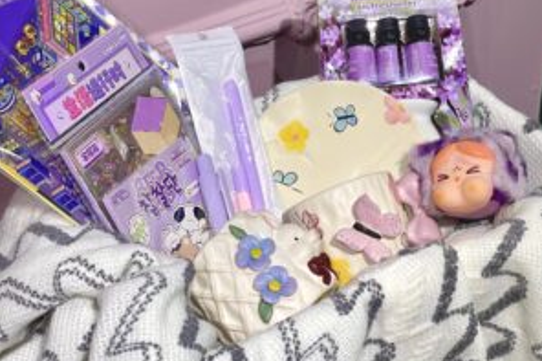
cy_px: 117
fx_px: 1354
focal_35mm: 90
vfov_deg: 15.1
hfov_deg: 22.6
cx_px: 273
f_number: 2.2
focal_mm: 7.5
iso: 32
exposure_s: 1/100
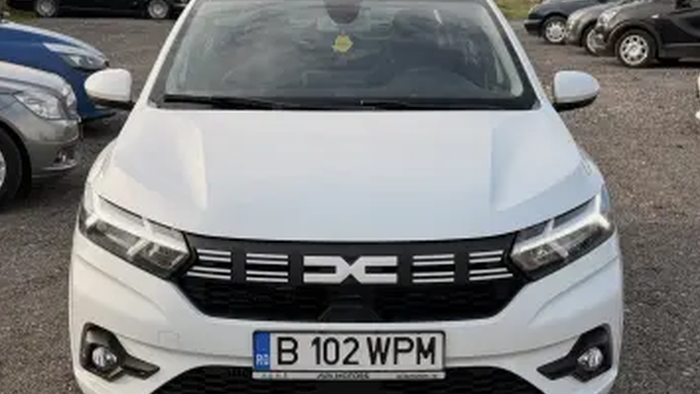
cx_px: 347
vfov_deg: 22.7
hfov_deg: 39.2
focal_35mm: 53
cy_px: 205
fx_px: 984
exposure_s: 1/2088
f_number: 1.78
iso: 64
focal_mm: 6.76
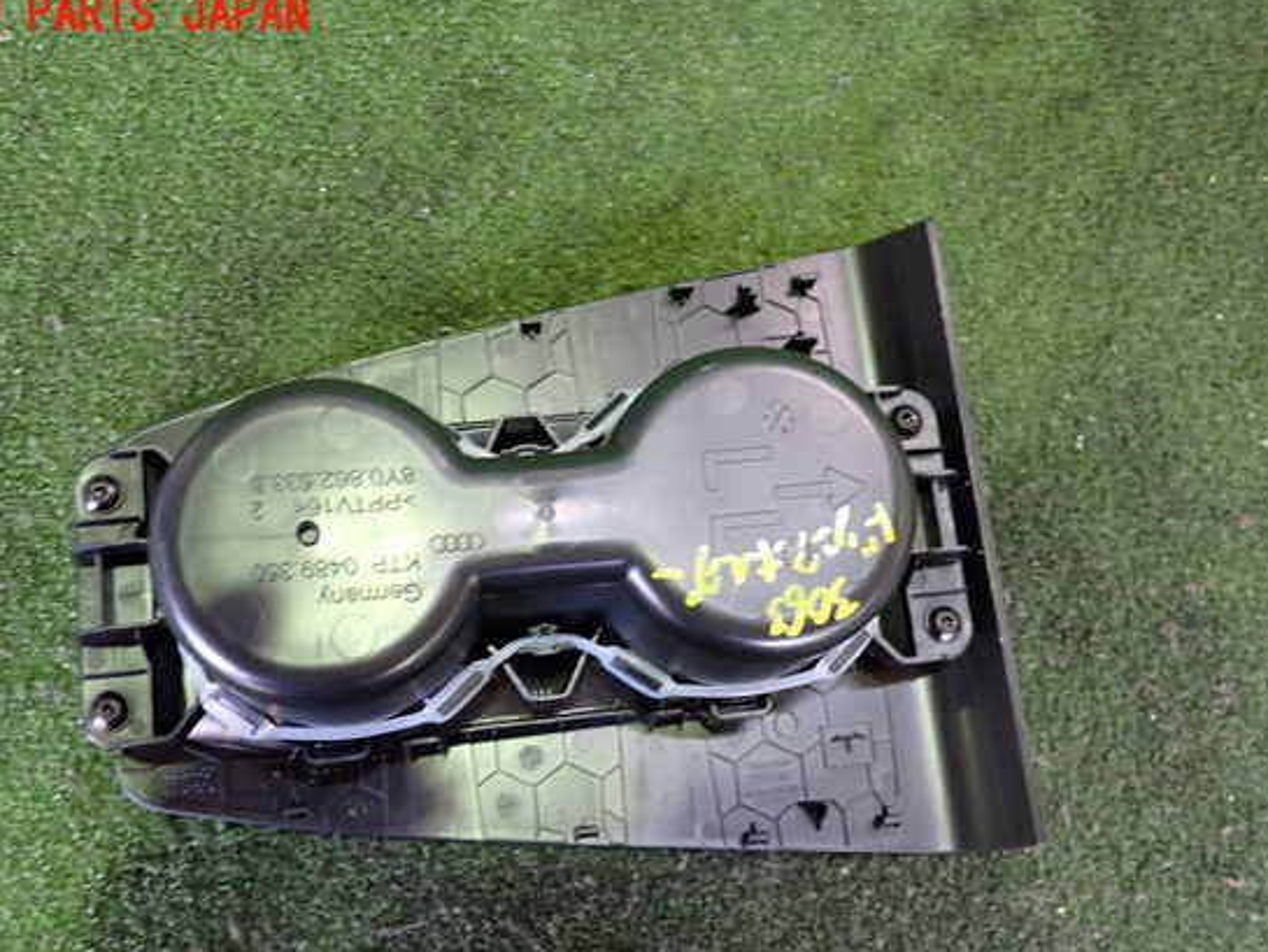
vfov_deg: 42.9
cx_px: 584
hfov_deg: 55.3
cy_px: 510
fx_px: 1209
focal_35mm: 33
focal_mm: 5.4
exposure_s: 1/30
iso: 500
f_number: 2.3
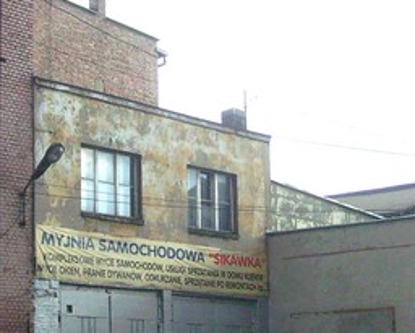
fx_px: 1229
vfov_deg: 15.4
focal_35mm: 100
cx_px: 146
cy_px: 154
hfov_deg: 19.1
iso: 80
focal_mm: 5.8
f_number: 7.1
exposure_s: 1/180
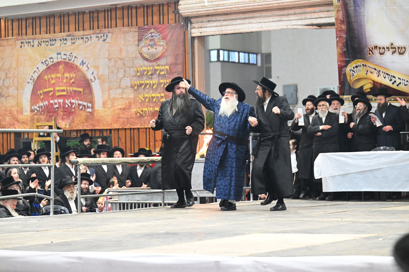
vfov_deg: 12.4
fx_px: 1249
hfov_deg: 18.6
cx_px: 204
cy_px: 136
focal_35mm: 110
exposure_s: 1/200
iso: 5000
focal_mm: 110
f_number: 3.5
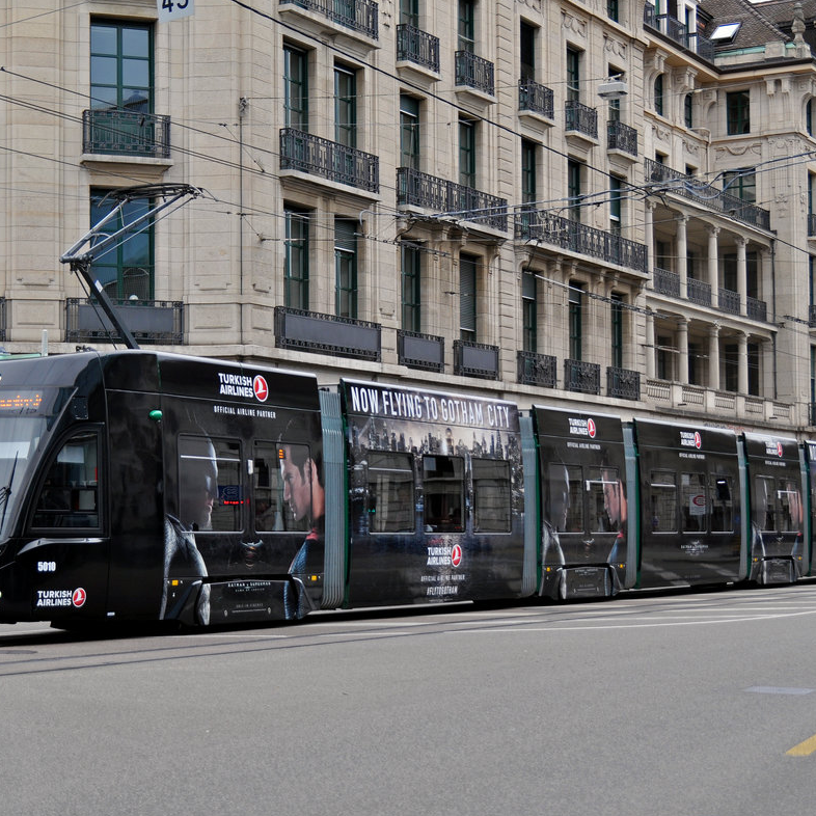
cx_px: 379
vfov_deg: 24.7
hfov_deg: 24.7
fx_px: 1867
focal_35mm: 70
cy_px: 411
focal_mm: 36
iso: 200
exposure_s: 1/1000
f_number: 3.2
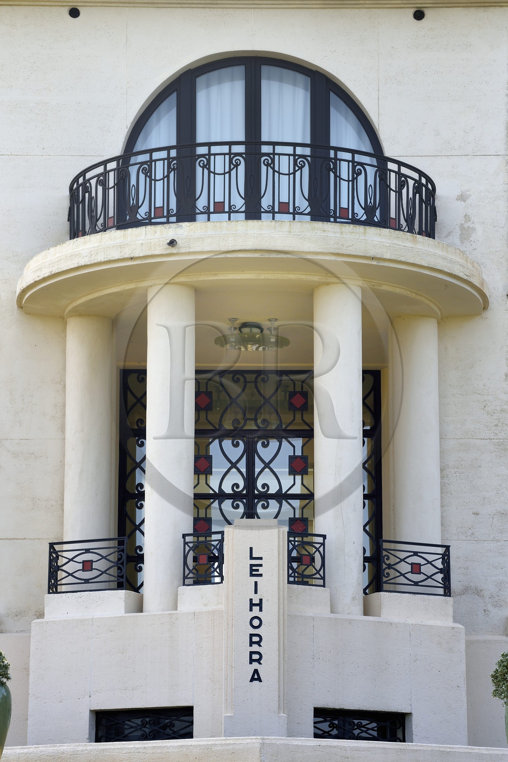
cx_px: 254
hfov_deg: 11.4
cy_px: 381
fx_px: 2540
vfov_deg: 17.1
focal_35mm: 120
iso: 200
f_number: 10
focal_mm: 120
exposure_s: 1/200
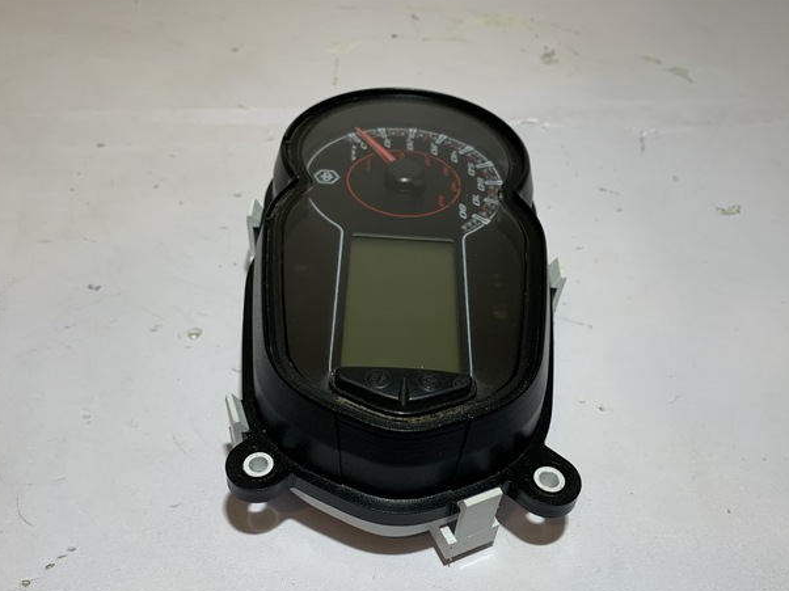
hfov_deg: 55.4
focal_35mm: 33
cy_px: 366
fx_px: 752
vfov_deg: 42.6
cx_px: 401
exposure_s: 1/122
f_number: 1.8
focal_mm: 4.25
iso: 40
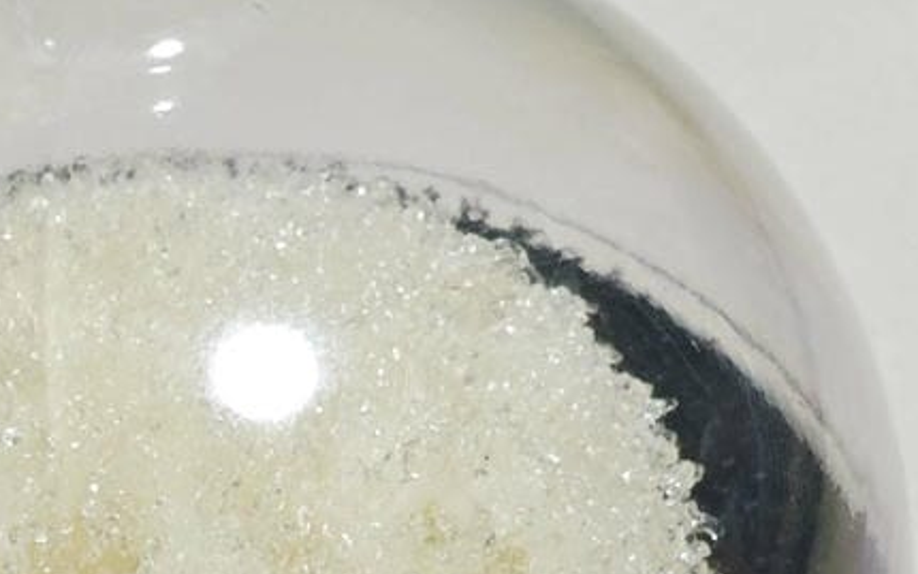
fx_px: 1702
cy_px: 647
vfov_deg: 18.4
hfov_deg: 29.2
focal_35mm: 68
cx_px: 120
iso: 160
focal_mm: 2.03
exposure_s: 1/40
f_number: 1.8
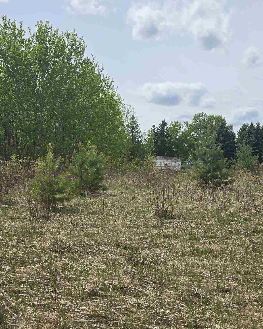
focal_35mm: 38
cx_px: 153
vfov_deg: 47.8
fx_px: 370
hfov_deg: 39.0
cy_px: 186
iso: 12
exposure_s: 1/1157
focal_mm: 6.3
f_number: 1.7
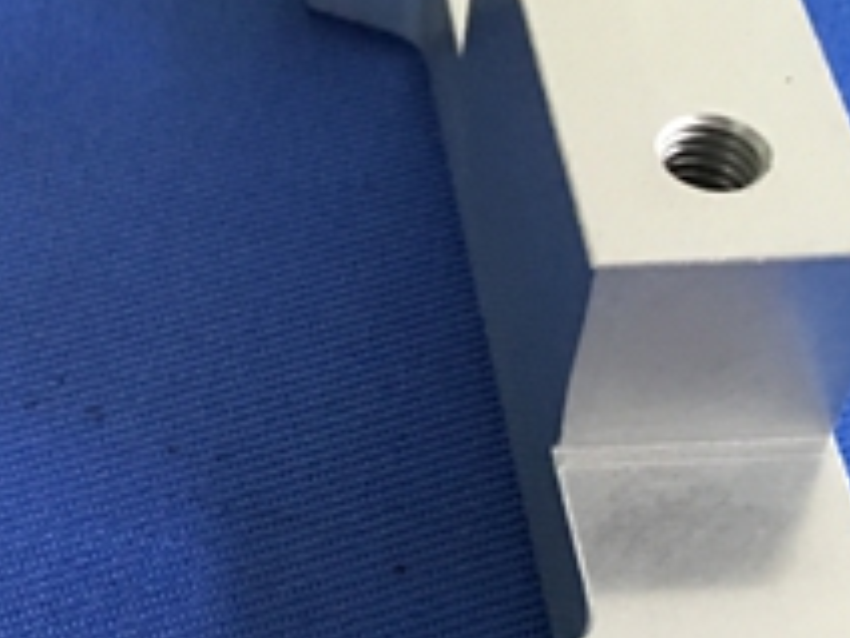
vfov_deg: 18.0
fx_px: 2014
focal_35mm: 82
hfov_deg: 23.2
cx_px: 92
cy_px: 393
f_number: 2.2
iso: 125
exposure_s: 1/8
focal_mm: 4.15
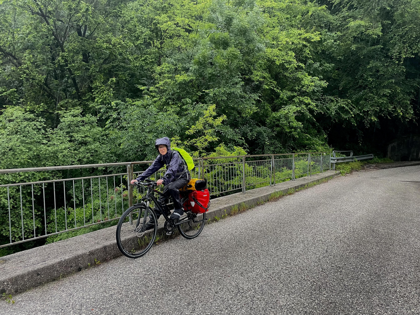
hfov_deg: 67.3
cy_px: 158
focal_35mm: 26
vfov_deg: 53.1
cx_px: 210
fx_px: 315
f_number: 1.6
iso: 125
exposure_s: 1/95
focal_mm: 4.2
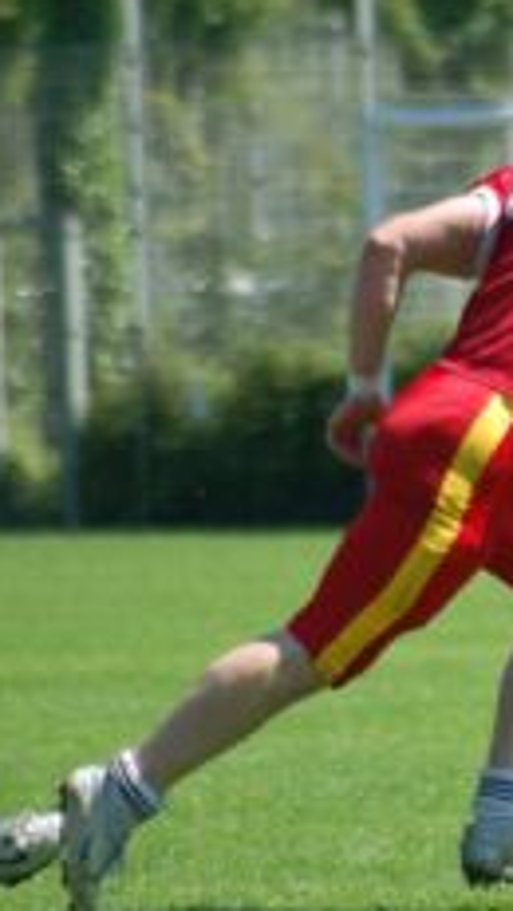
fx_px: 22337
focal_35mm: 924
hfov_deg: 1.3
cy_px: 442
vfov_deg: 2.3
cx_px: 657
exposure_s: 1/800
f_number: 5.6
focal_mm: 300
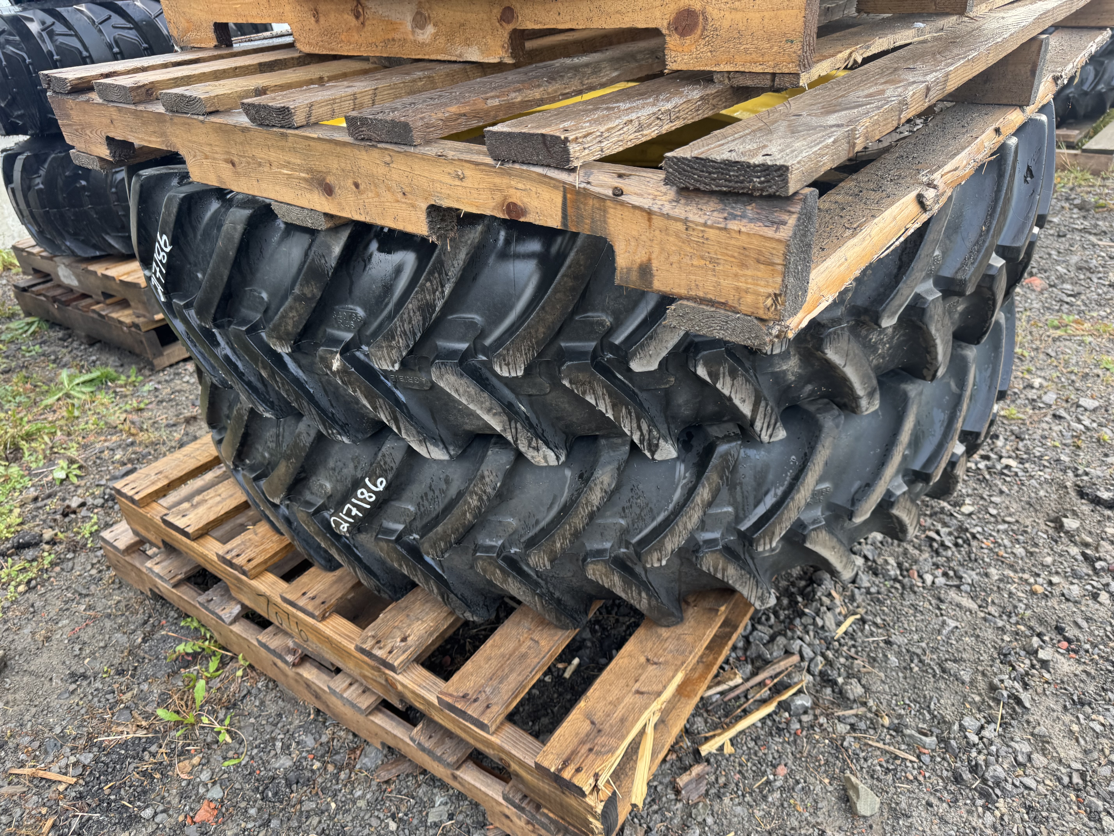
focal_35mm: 24
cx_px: 557
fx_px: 772
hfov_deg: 71.6
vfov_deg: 56.8
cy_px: 418
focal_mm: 6.76
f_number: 1.78
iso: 100
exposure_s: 1/121
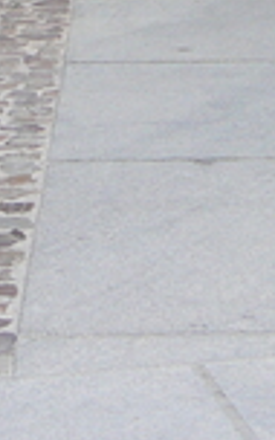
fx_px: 1751
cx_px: 214
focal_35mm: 146
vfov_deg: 13.6
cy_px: -185
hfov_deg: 9.0
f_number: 2.8
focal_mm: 5.2
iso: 80
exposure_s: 1/640
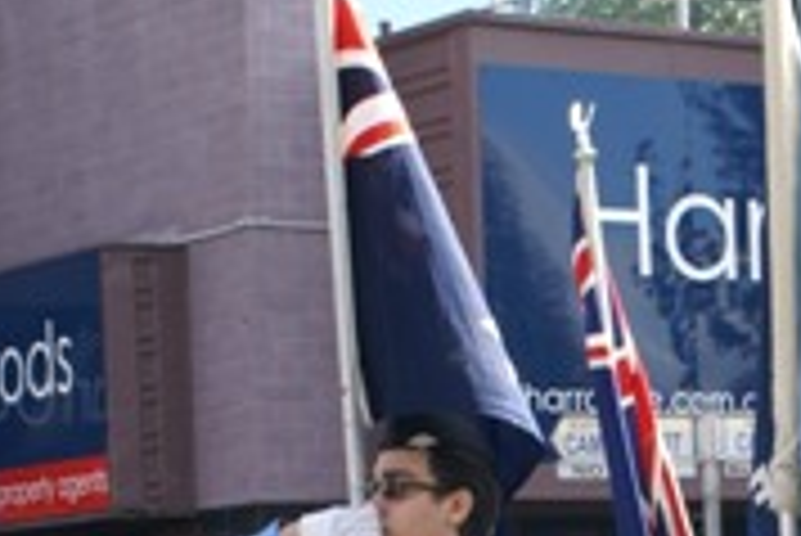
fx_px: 3607
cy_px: 712
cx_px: 711
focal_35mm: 162
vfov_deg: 8.4
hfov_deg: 12.6
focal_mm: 30
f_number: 8
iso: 100
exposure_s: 1/80
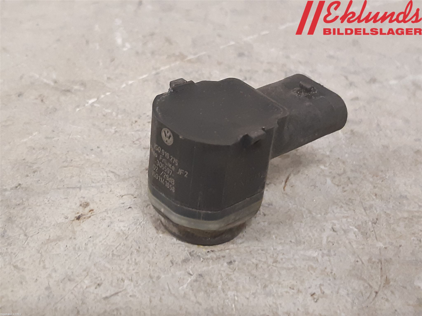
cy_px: 158
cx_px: 211
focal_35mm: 26
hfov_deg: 67.3
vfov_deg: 53.1
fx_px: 317
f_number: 1.7
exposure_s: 1/33
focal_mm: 3.93
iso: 200
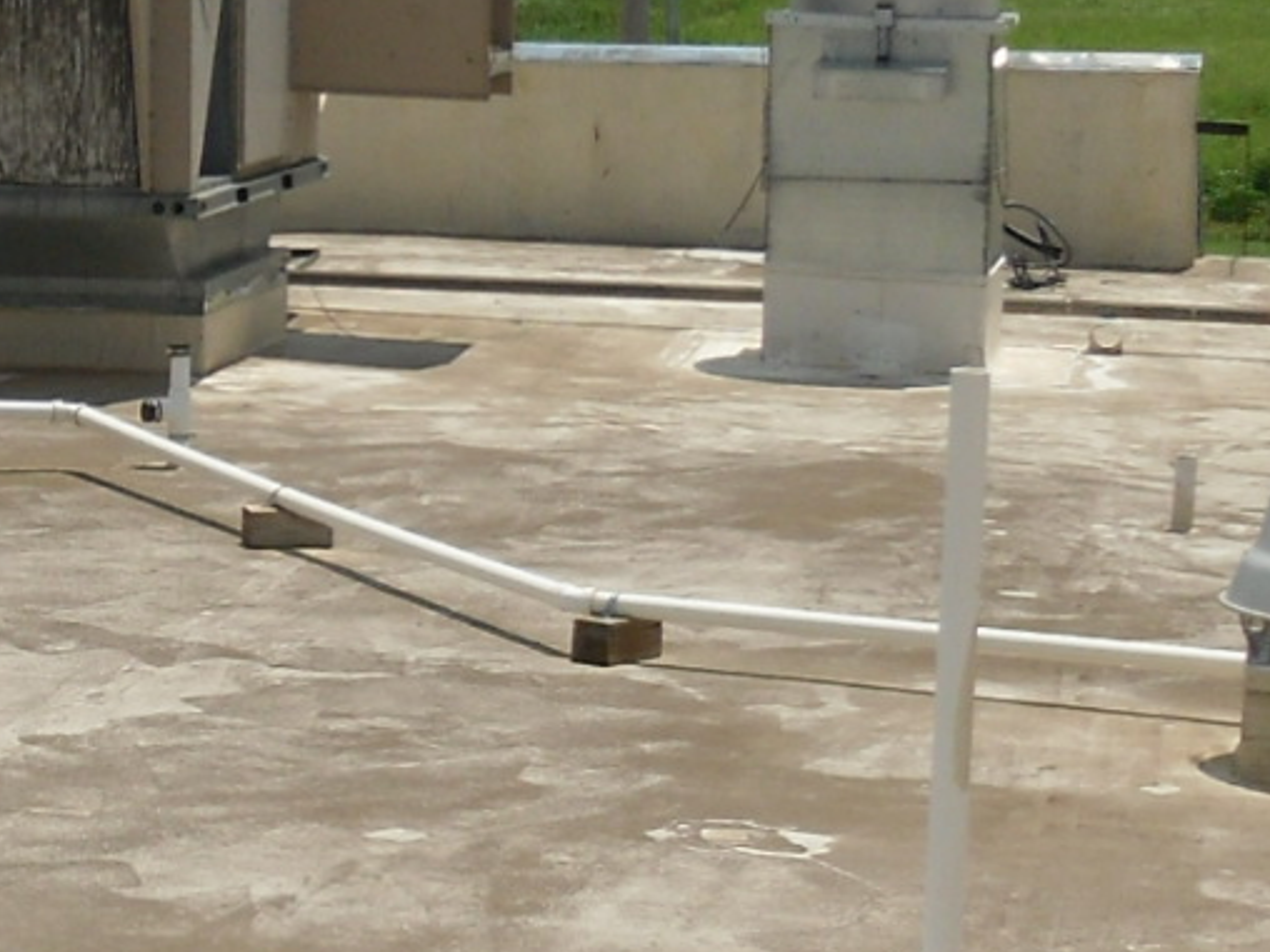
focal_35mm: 137
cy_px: 567
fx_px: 5026
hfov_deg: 13.8
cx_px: -400
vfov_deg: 10.8
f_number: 8.1
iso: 80
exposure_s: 1/362
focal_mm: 6
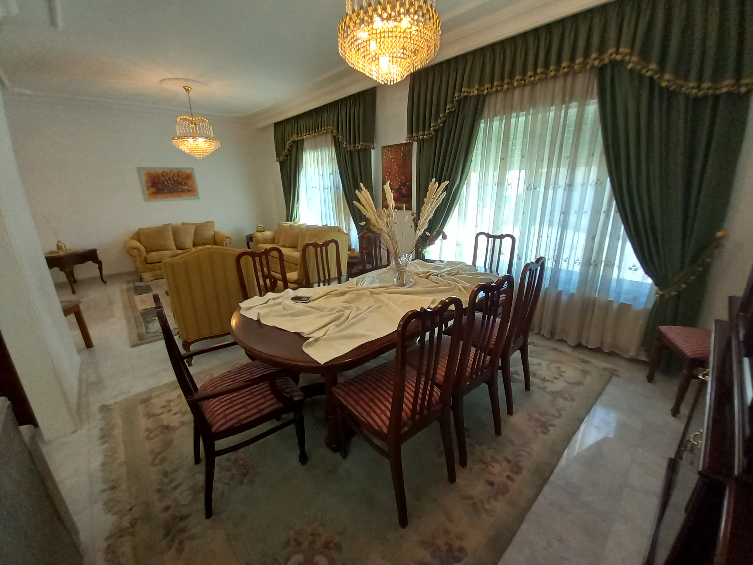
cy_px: 282
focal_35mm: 13
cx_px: 376
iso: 100
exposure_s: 1/50
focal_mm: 1.13
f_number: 2.2
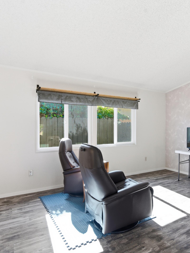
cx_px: 141
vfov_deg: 71.6
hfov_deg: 54.4
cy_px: 125
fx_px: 176
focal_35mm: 24
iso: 1250
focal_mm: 16
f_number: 8
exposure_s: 1/640
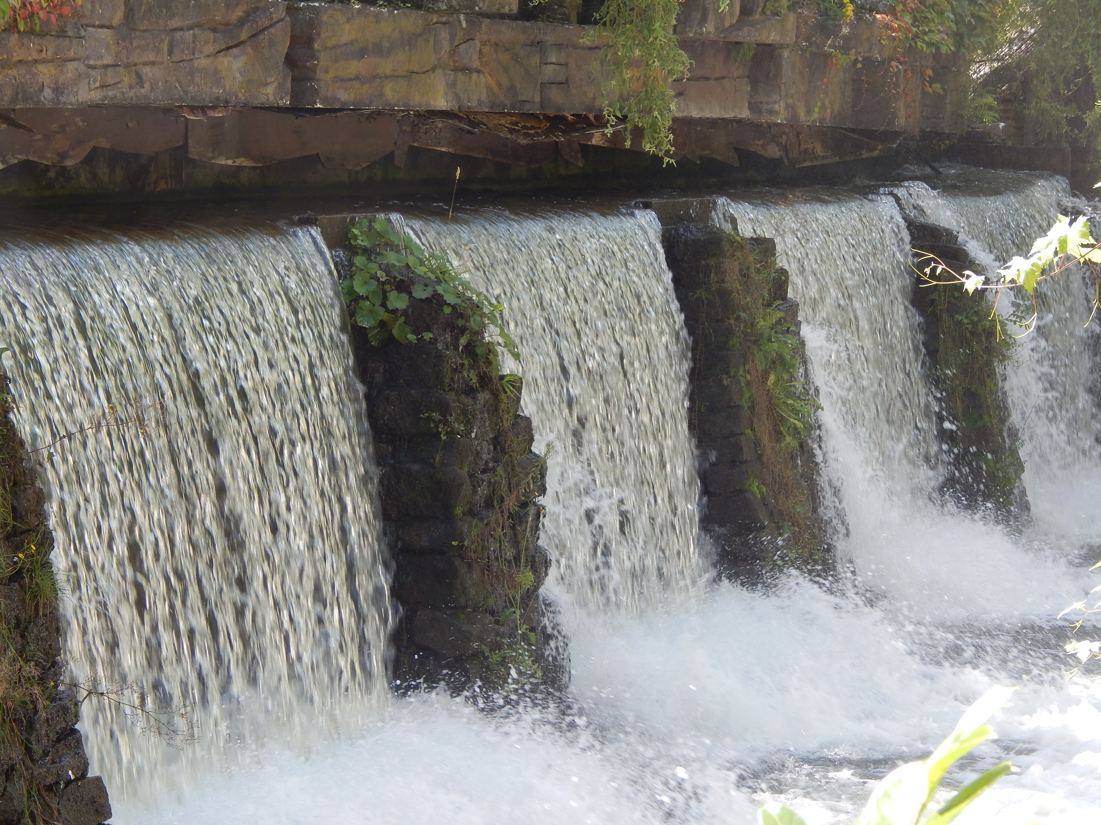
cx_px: 550
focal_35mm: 114
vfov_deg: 13.0
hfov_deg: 17.3
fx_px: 3626
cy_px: 412
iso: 125
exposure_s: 1/160
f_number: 4.6
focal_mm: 20.5
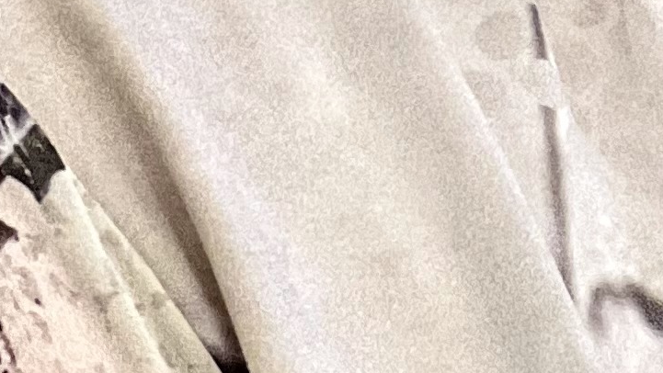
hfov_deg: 4.6
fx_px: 8247
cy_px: -1286
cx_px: 710
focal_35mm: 469
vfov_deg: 2.5
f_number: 2.8
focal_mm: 9
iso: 160
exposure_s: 1/100
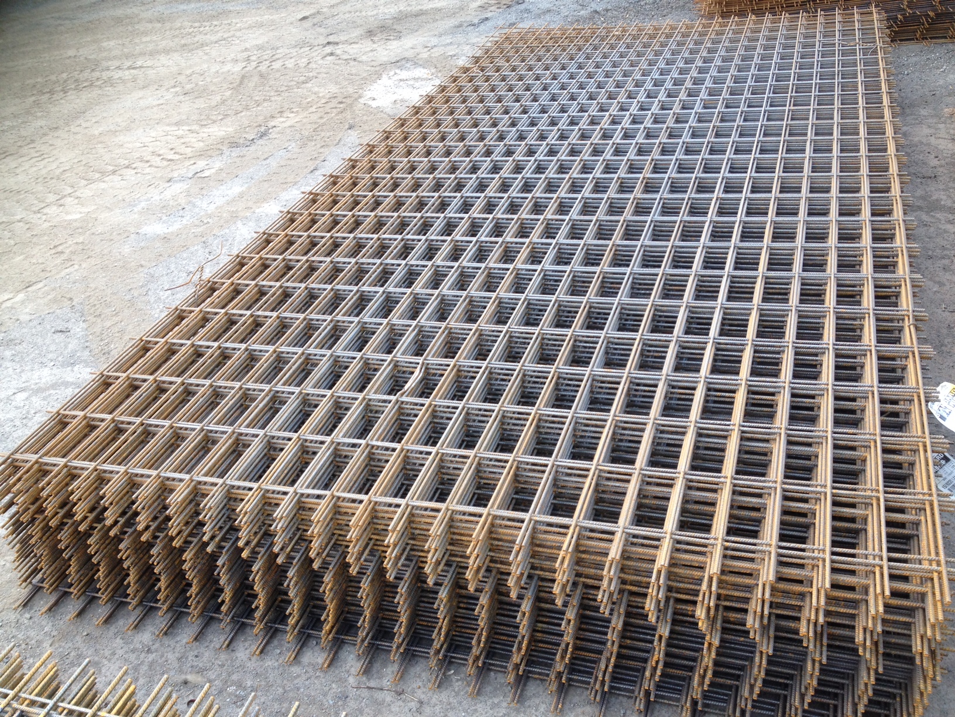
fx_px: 966
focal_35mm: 35
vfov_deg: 40.7
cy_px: 358
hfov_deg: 52.6
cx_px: 478
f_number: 2.4
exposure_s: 1/60
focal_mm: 4.28
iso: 50
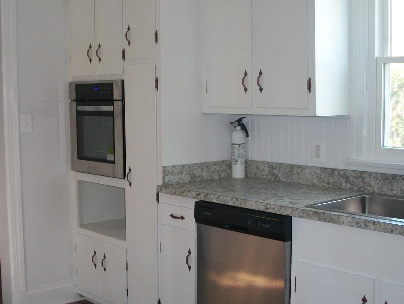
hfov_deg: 35.1
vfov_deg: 27.0
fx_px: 630
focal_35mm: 54
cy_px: 179
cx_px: 125
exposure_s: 1/30
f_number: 3.1
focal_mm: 6.3
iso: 160
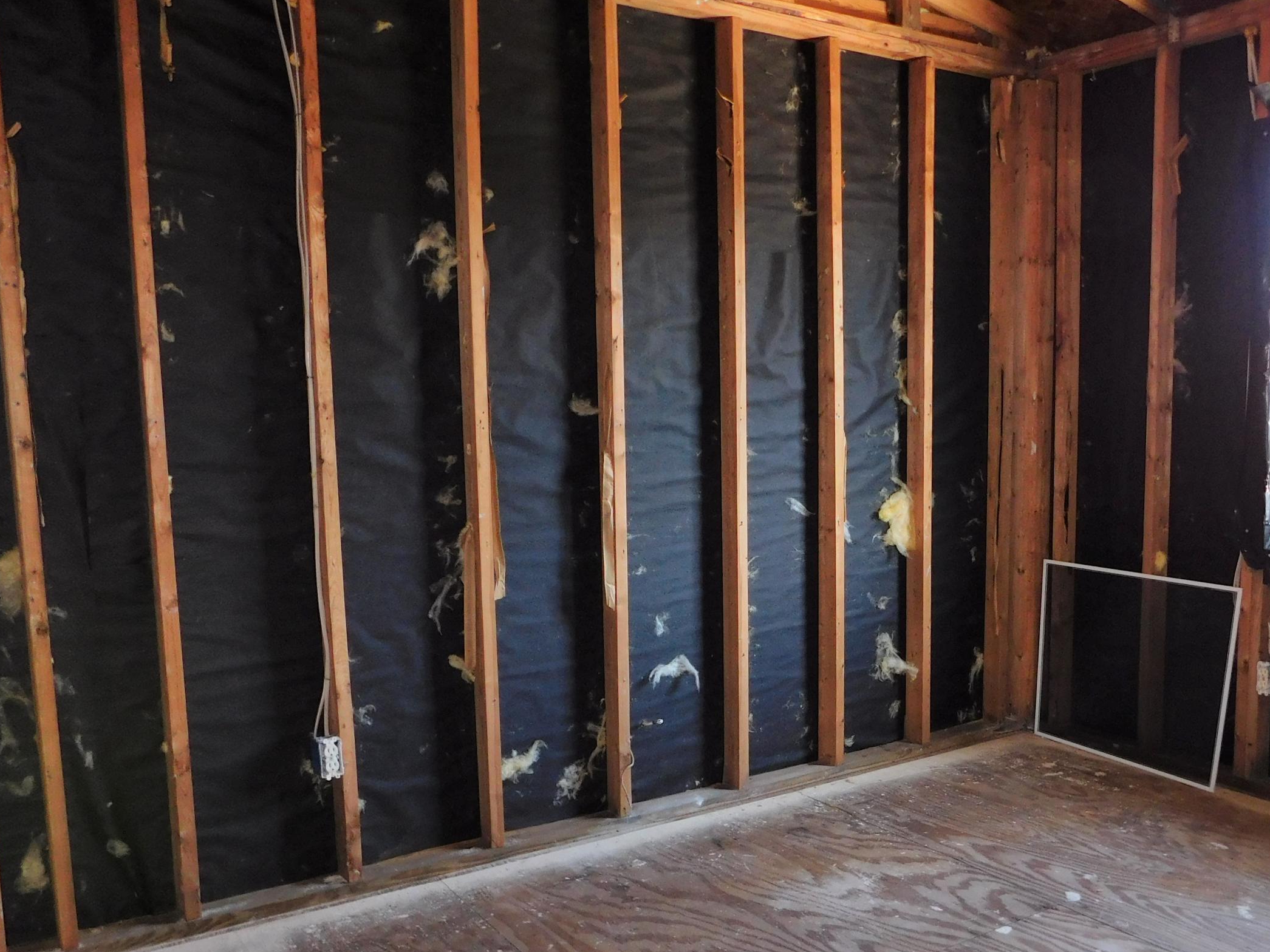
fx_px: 1211
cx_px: 751
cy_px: 545
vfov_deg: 42.8
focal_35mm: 33
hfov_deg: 55.0
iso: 200
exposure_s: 1/30
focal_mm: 4
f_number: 3
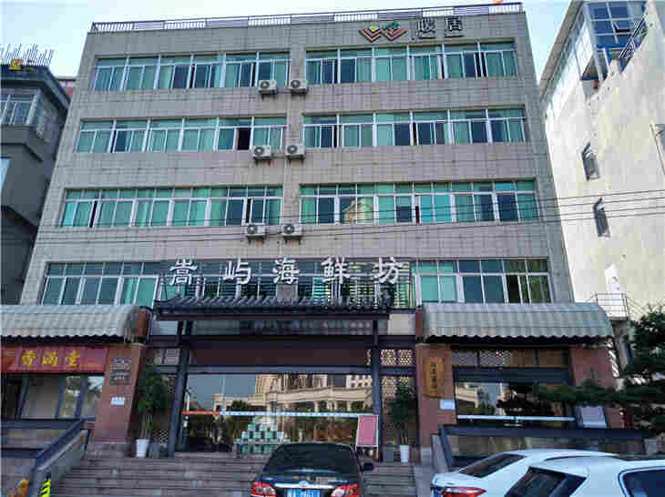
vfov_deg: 58.8
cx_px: 332
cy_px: 248
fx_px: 441
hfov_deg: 74.0
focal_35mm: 23
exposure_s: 1/100
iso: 100
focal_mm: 4.04
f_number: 2
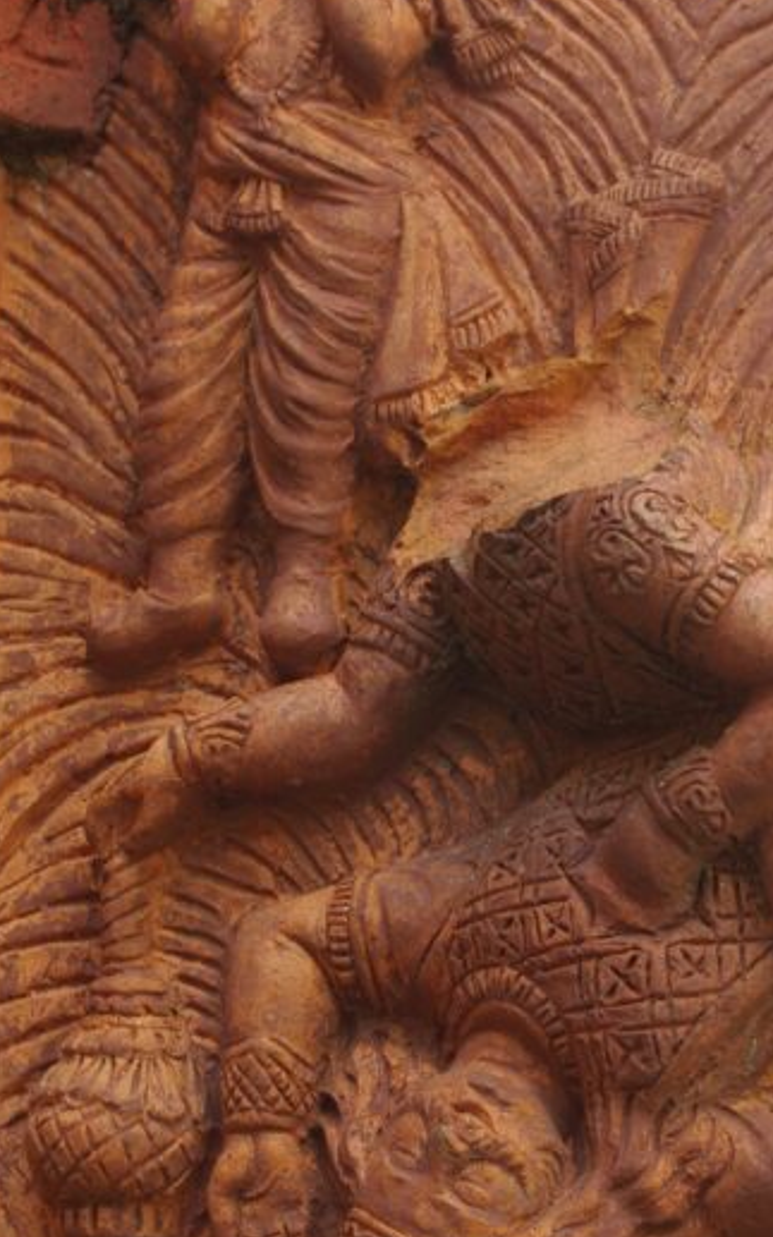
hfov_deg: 14.0
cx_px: 638
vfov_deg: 22.3
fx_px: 3136
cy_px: 653
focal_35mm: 93
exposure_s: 1/20
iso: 100
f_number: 9
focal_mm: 30.63
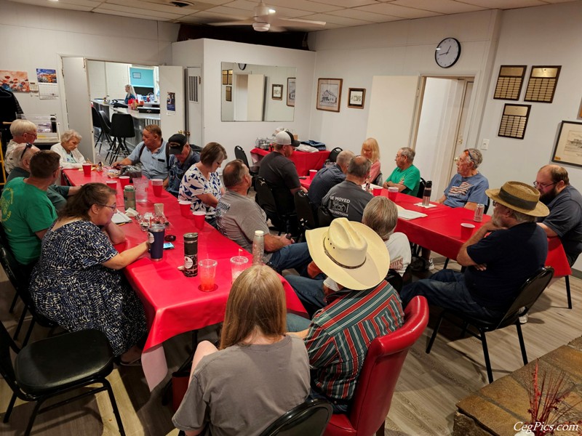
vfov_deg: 58.9
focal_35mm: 23
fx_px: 387
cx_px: 291
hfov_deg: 73.9
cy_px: 218
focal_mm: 6.3
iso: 640
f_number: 1.7
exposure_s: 1/40
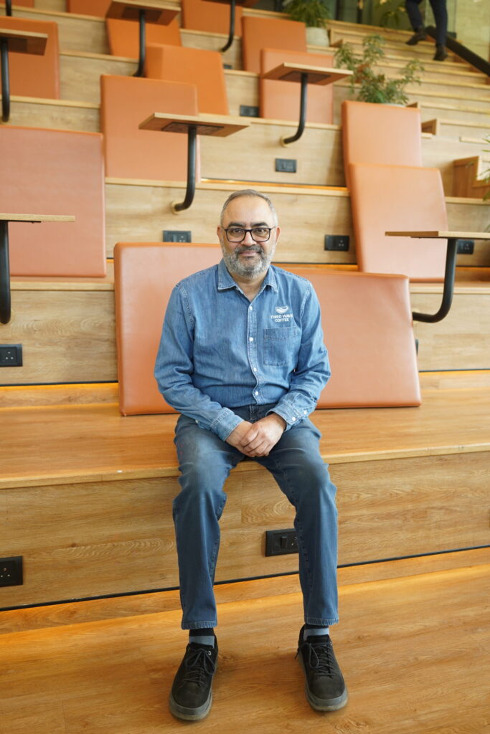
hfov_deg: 37.9
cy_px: 367
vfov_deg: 54.4
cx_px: 245
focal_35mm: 35
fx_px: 714
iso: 640
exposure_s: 1/125
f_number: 2.2
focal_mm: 35
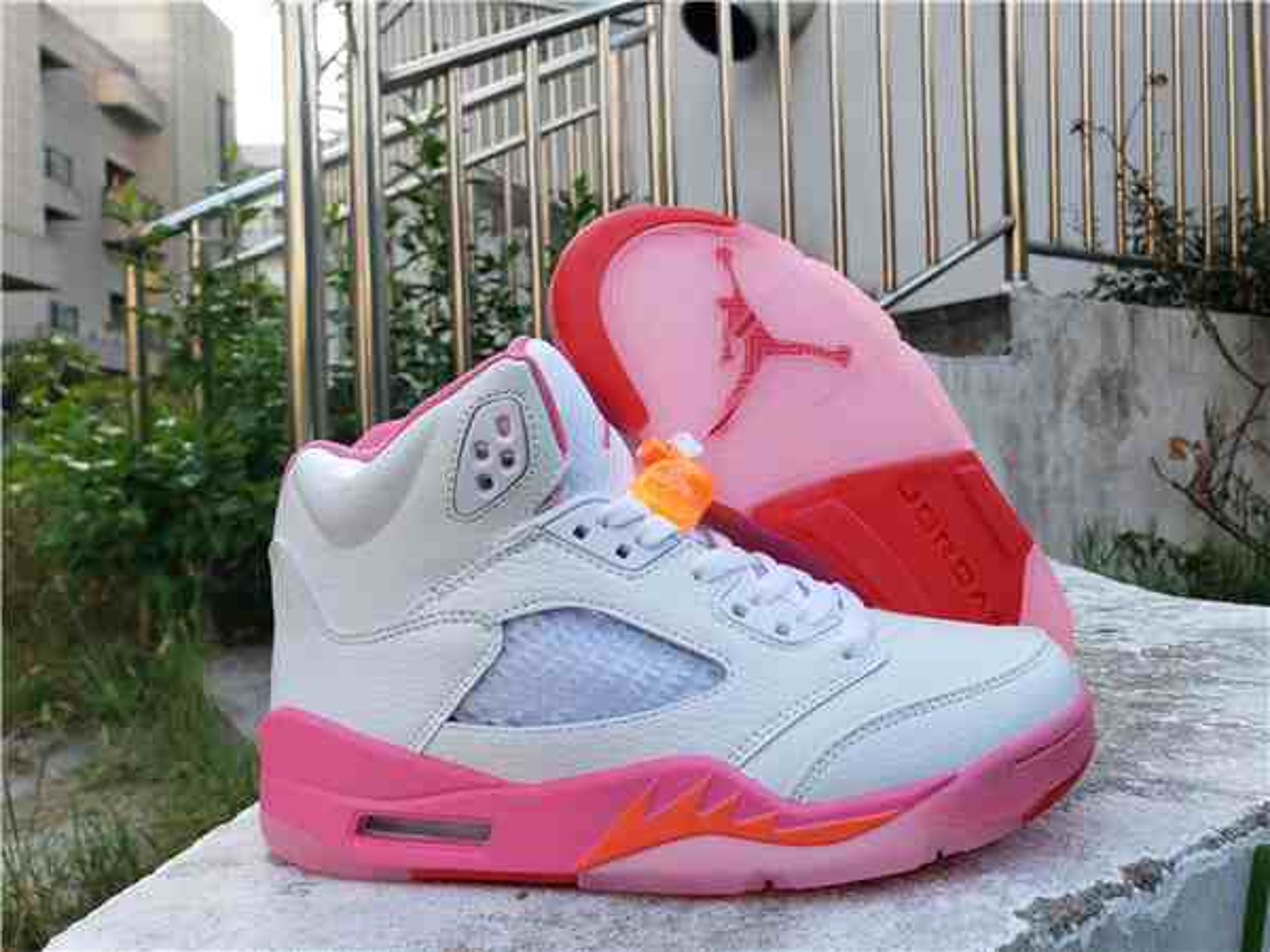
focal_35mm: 26
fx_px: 954
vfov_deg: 53.1
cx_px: 635
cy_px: 476
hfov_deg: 67.3
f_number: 2.4
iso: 50
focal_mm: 4.3
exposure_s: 1/139
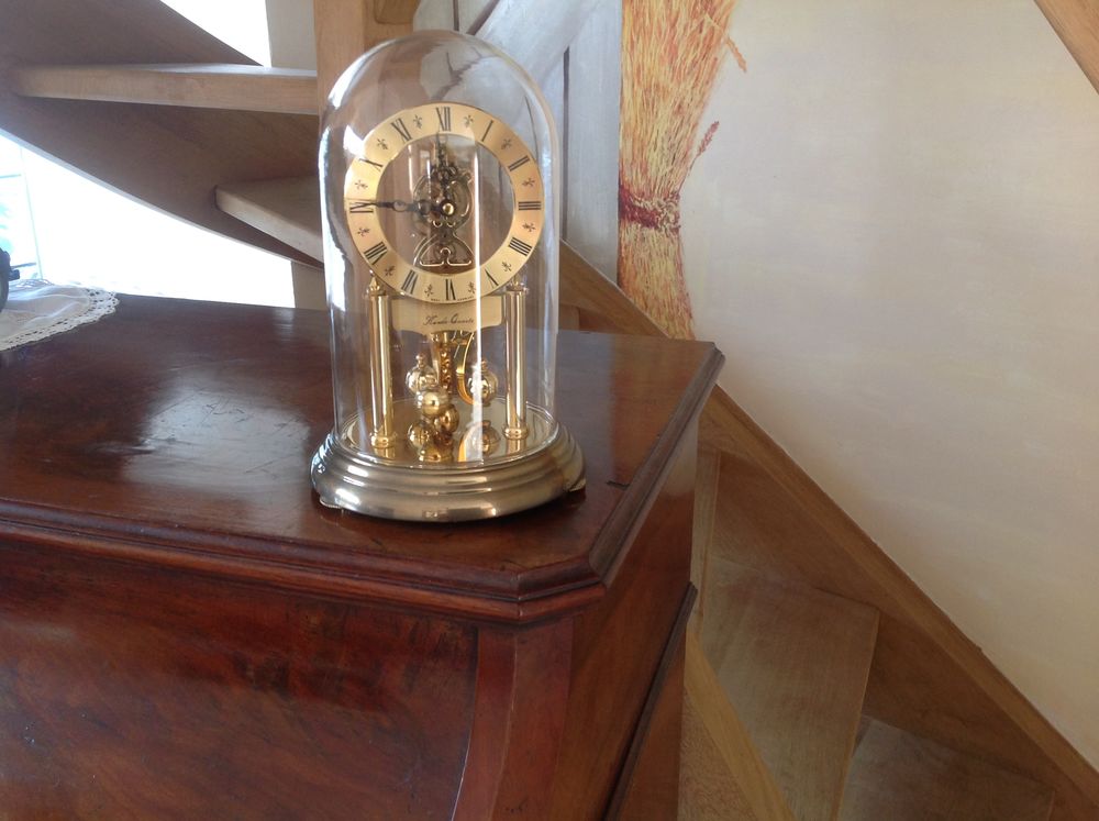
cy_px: 410
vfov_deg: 40.6
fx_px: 1110
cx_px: 550
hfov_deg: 52.7
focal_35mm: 35
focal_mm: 4.28
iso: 100
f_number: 2.4
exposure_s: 1/15
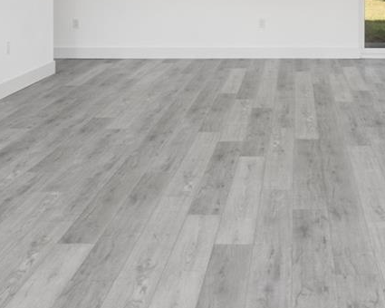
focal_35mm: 53
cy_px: -51
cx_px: 300
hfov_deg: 34.4
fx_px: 604
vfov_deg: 25.9
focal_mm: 10
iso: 320
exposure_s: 1/3
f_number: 14
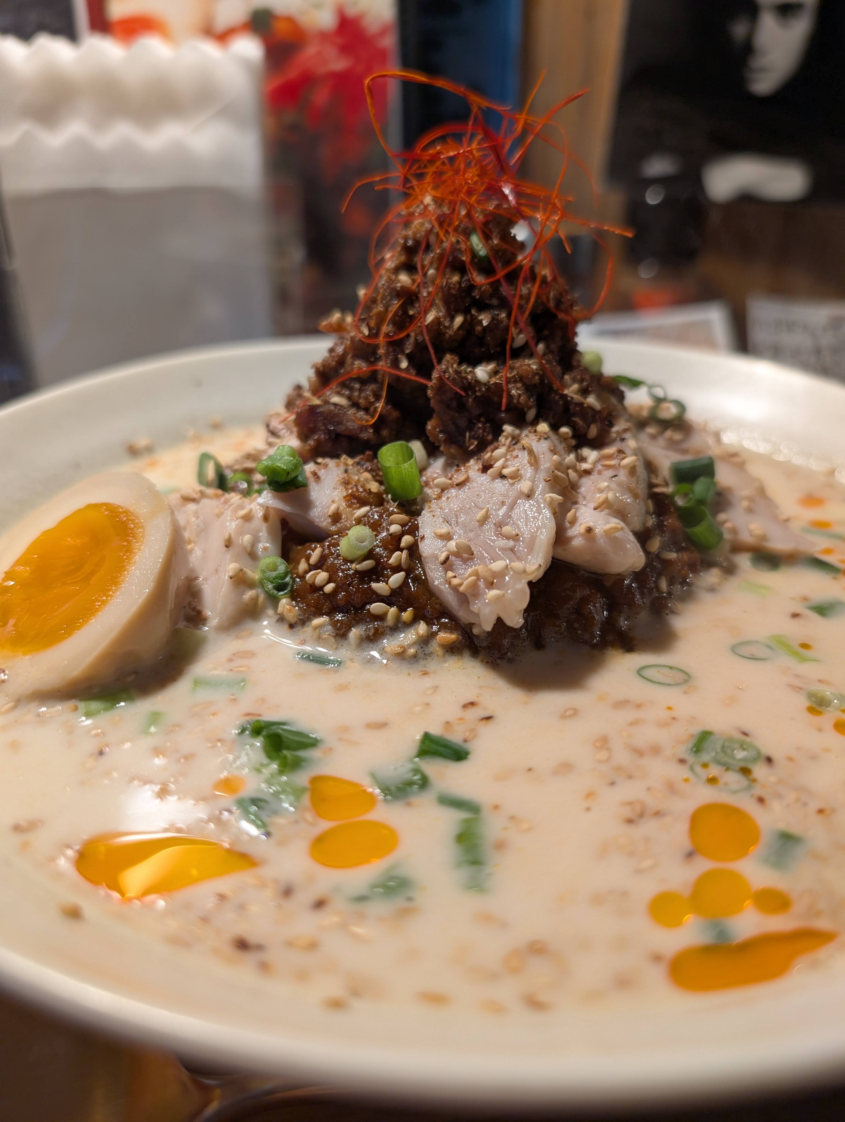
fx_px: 779
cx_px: 422
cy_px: 561
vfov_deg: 71.5
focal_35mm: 24
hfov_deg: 56.9
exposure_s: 1/50
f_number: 1.68
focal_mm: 6.9
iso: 62
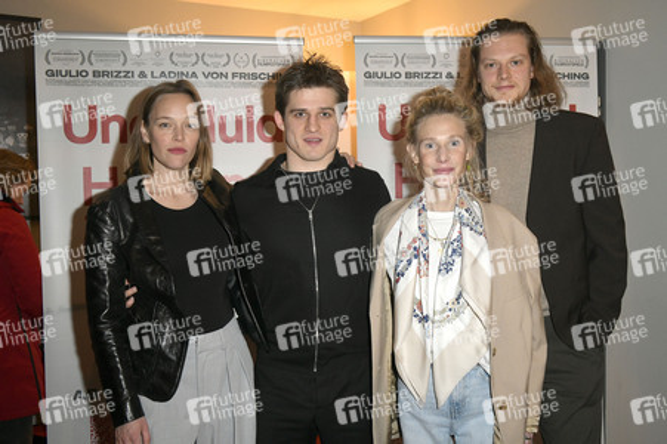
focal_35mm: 38
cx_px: 334
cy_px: 222
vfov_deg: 35.0
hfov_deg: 50.7
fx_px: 704
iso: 2000
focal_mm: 38
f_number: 7.1
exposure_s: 1/160
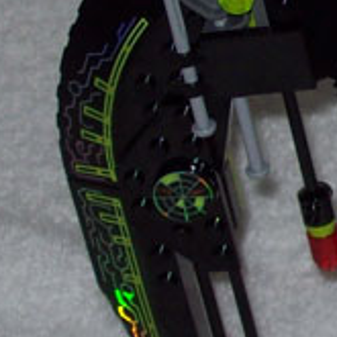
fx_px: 3293
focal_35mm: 299
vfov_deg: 5.9
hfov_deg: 5.8
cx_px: 592
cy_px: 83
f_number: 3.8
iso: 80
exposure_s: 1/97.2
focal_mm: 11.6
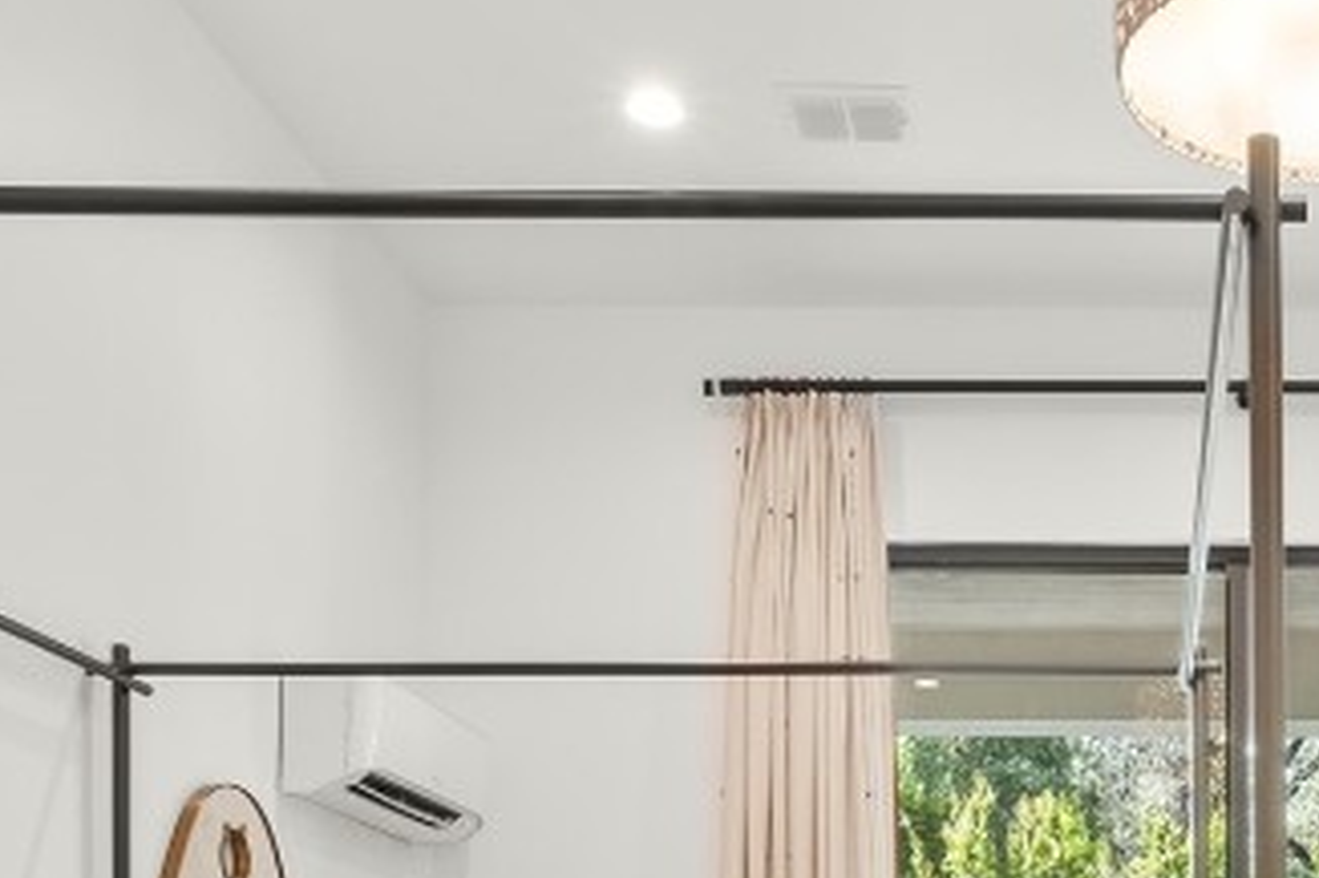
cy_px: 1230
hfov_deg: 35.4
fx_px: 1941
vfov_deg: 22.1
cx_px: 1181
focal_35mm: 53
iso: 400
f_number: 8
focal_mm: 10
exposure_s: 1/2
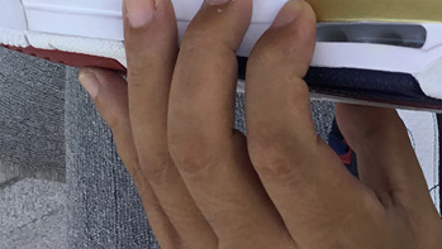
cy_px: -154
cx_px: 220
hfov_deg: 24.4
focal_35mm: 87
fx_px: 1021
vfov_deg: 13.0
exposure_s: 1/284
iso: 25
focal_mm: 3.3
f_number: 2.4
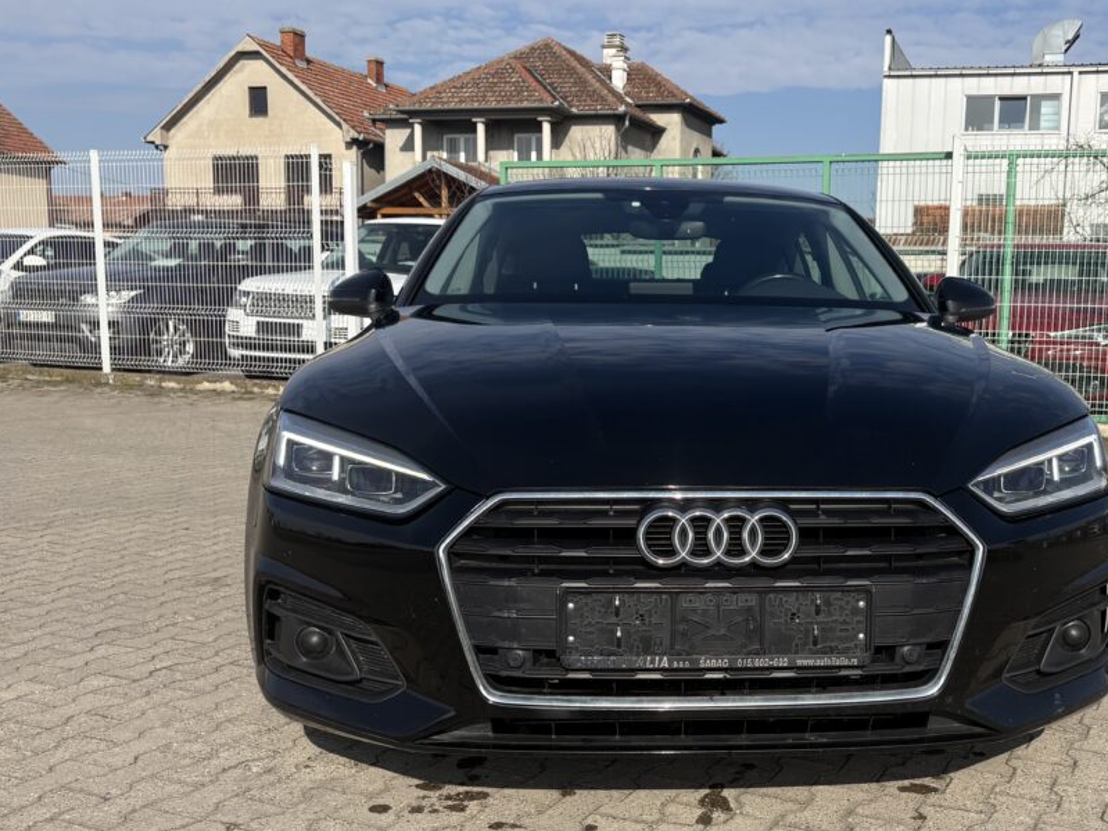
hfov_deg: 47.3
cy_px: 485
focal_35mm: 39
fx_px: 1248
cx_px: 713
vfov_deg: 36.7
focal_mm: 5.96
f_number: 1.6
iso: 50
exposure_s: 1/4608
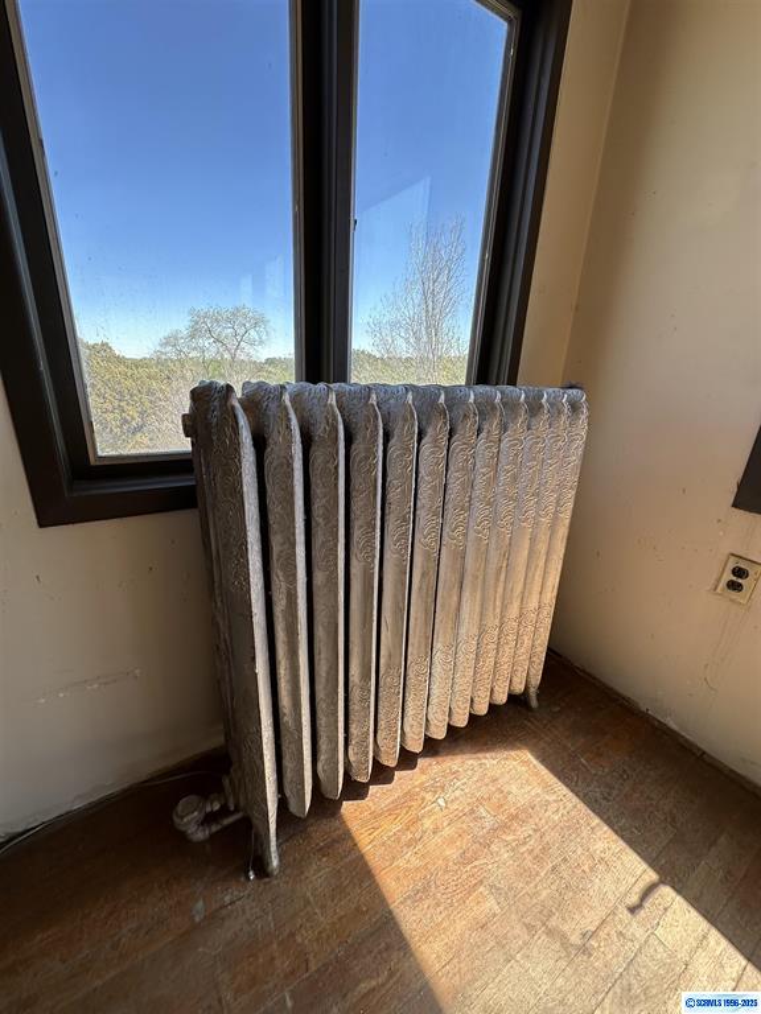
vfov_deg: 102.1
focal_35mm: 14
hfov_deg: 85.7
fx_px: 410
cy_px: 507
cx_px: 380
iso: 40
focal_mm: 2.22
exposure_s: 1/230
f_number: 2.2
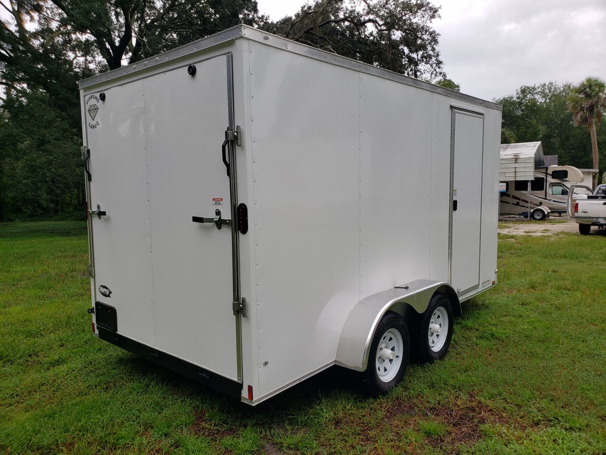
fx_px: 455
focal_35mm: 26
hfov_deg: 67.3
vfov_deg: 53.1
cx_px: 303
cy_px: 228
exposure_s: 1/247
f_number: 2.4
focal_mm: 4.3
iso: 50
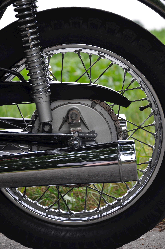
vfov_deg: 19.5
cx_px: 82
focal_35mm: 105
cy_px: 124
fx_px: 724
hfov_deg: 13.0
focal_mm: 70
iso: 200
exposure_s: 1/160
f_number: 5.3
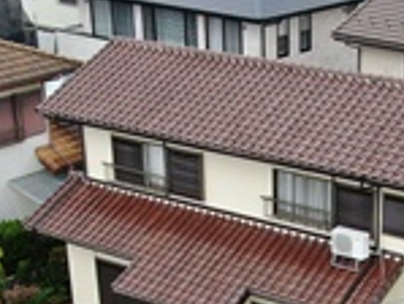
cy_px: 277
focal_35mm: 75
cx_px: 277
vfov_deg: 19.3
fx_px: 876
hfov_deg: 25.8
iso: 110
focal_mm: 5.45
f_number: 3.1
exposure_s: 1/200
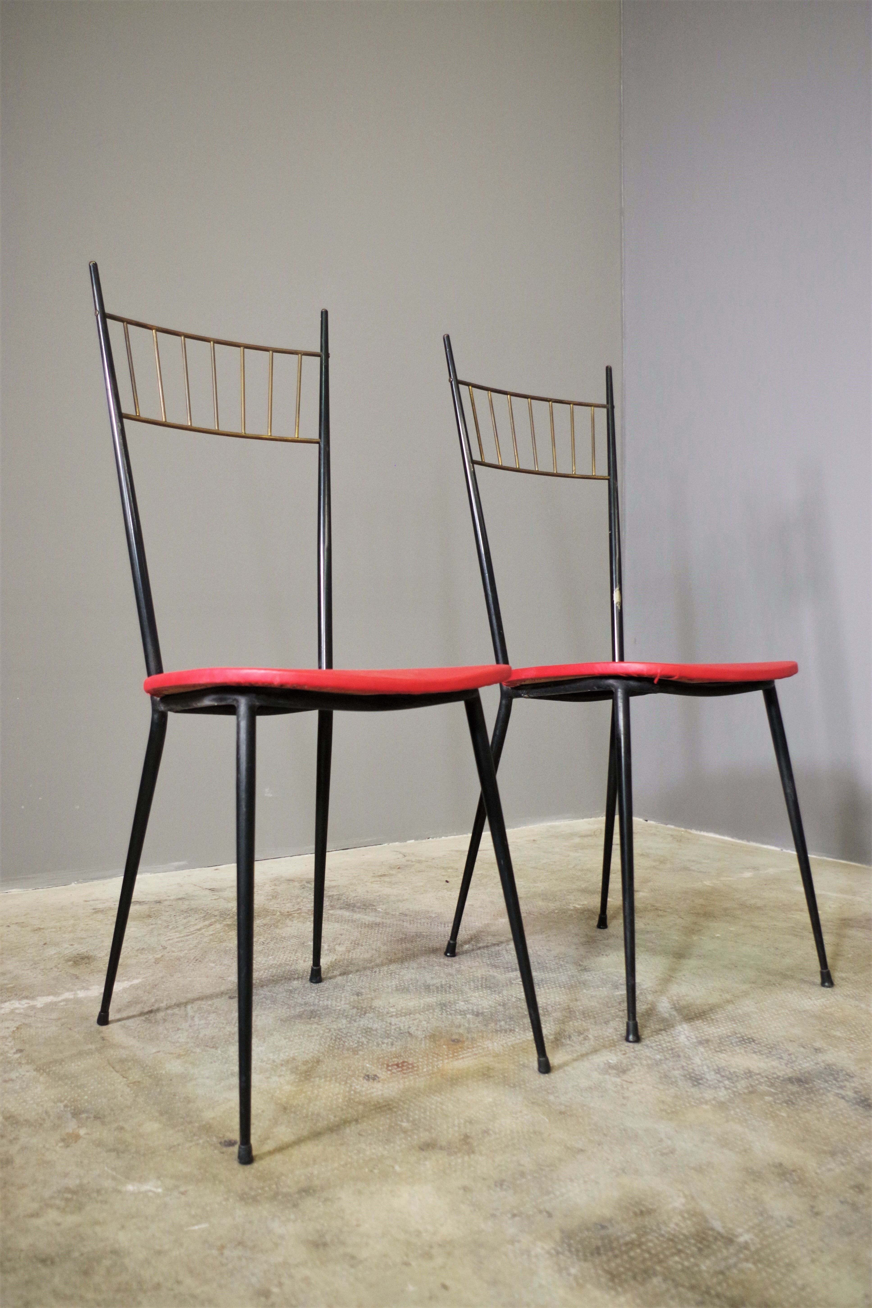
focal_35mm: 30
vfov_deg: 61.9
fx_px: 1090
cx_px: 436
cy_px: 654
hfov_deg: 43.6
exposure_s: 1/60
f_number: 4
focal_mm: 20
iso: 800
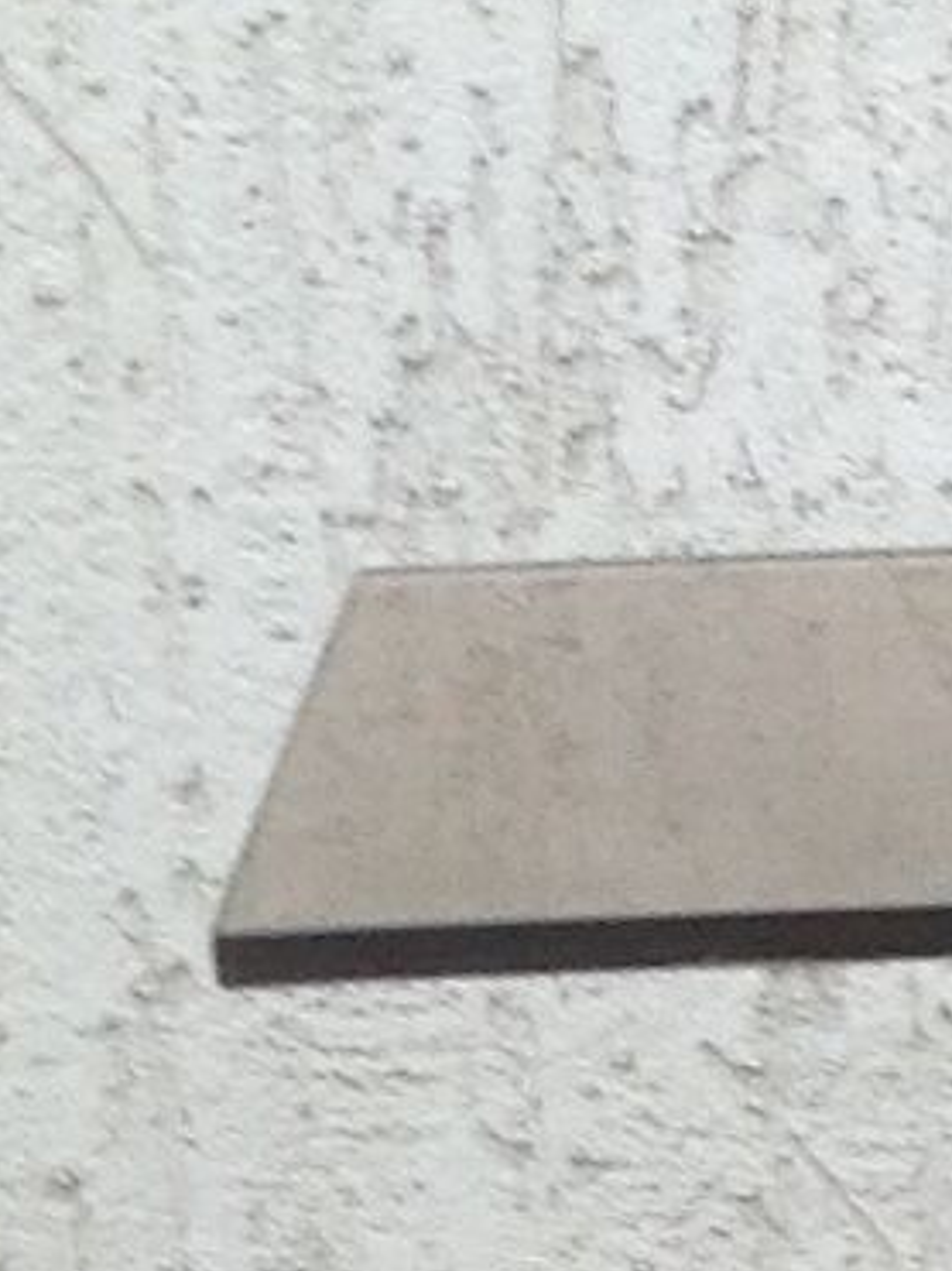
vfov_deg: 7.9
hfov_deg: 5.6
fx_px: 8952
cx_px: 3120
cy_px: 1984
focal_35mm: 244
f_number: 2.4
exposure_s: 1/60
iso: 64
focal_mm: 4.28
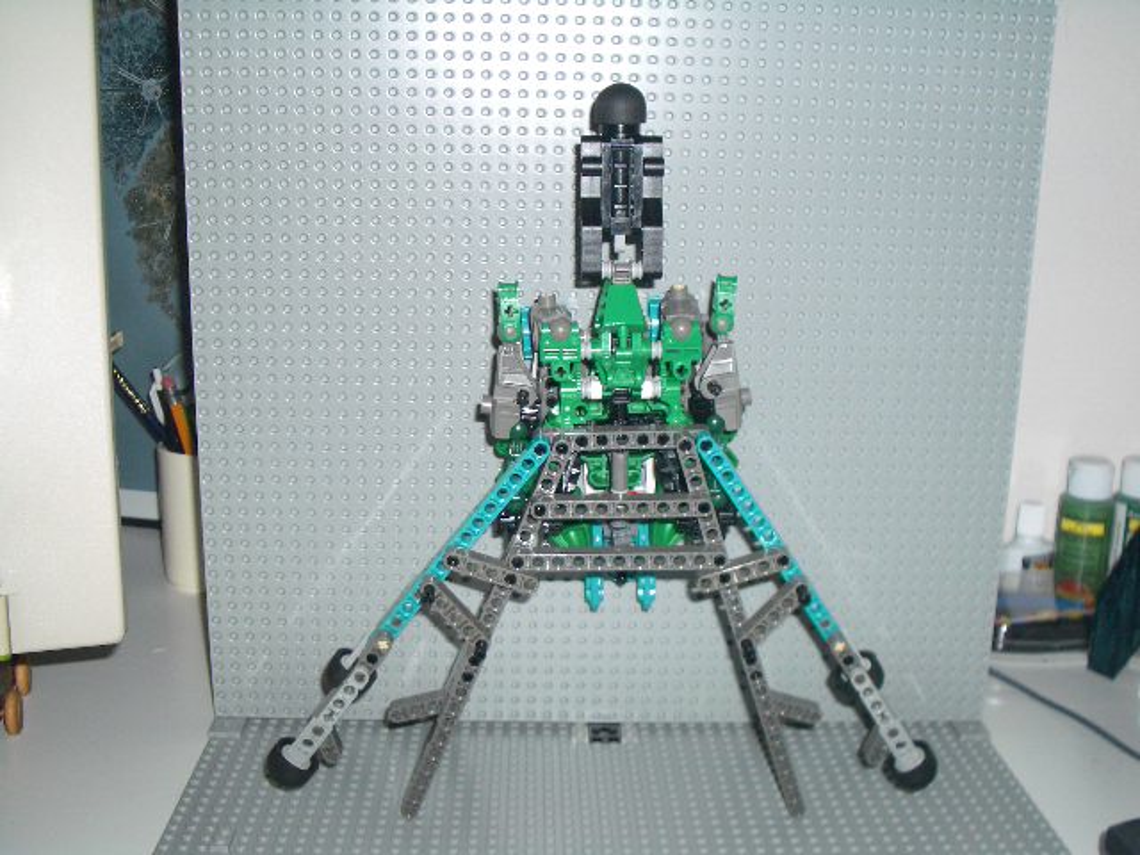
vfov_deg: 35.1
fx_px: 1350
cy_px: 428
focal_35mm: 41
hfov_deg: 45.8
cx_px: 570
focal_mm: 6.8
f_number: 2.8
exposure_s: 1/60
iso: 100
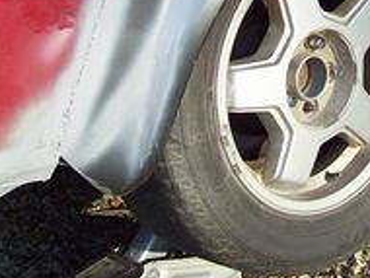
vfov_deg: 12.0
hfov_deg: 16.0
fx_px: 1295
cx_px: 341
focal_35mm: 121
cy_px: -58
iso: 80
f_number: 2.7
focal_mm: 6
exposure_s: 1/269
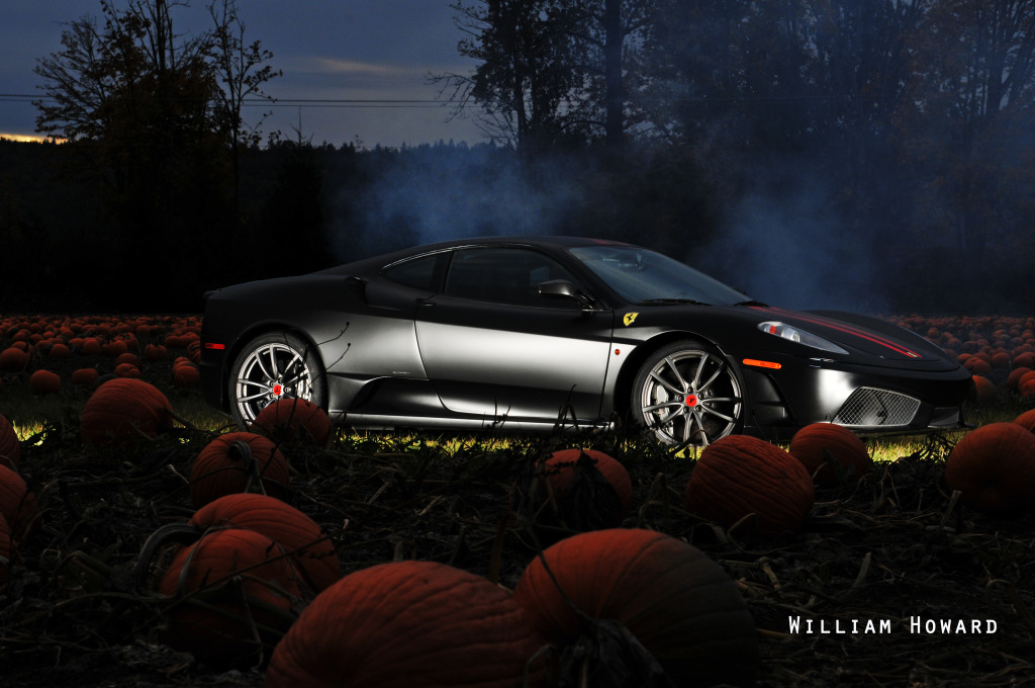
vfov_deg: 13.0
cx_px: 518
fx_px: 3015
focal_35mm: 105
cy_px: 344
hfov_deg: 19.5
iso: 250
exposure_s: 1/100
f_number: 11
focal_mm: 70
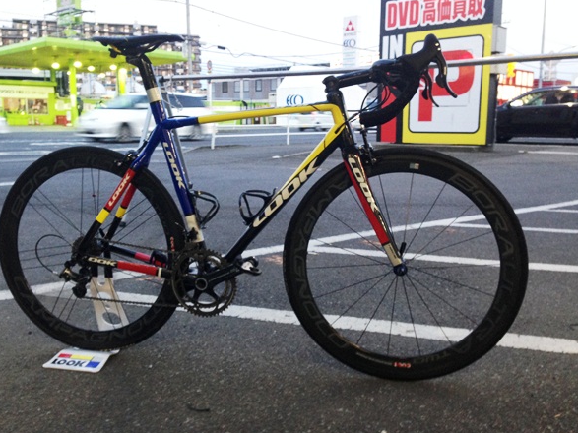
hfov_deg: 51.3
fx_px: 601
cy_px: 210
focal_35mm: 36
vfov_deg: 39.6
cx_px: 272
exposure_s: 1/20
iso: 160
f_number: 2.4
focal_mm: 4.12
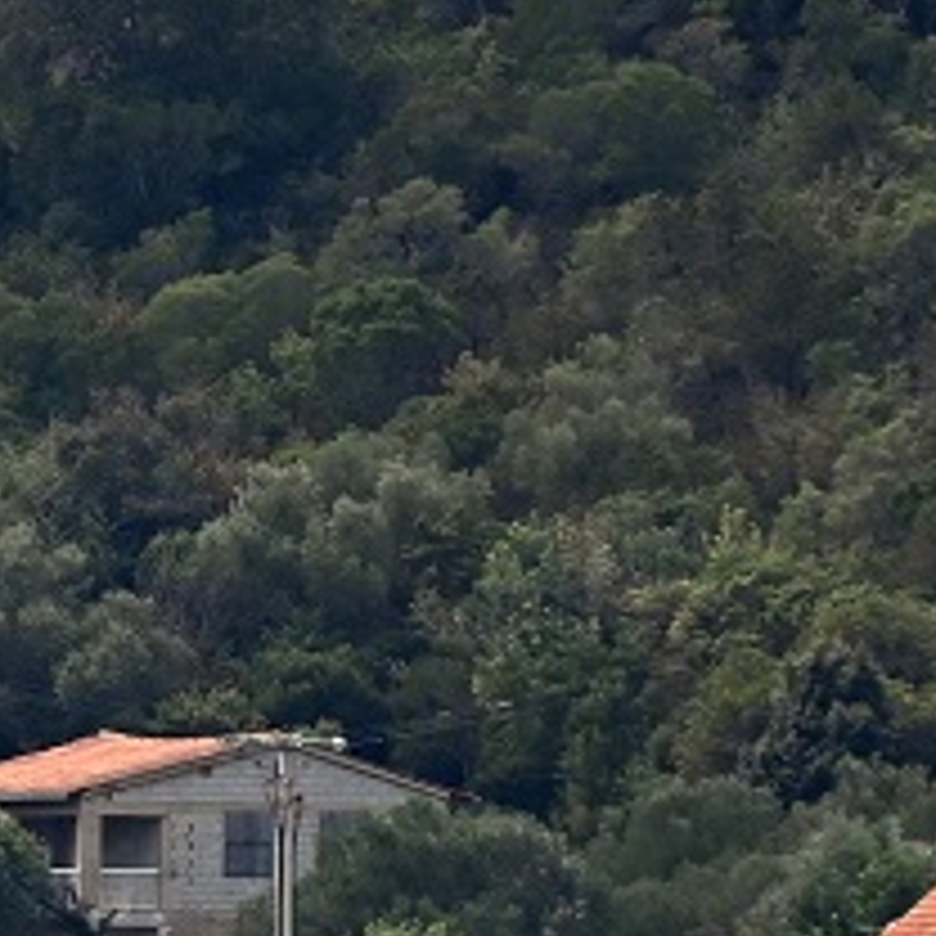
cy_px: 835
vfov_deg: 1.1
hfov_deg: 1.1
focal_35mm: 1594
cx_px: -338
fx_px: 48763
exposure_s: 1/1000
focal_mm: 300
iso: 220
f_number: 5.6
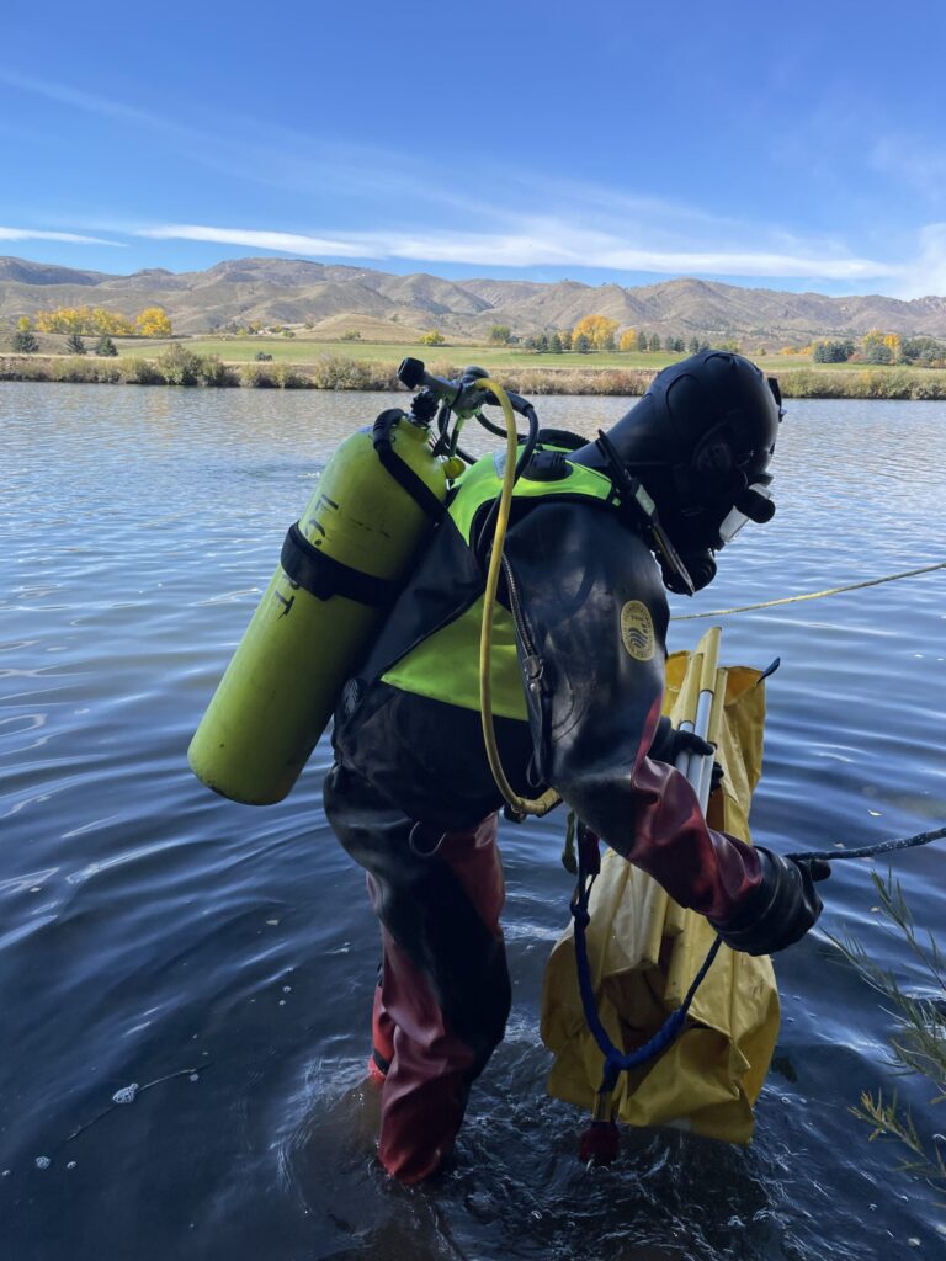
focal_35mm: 26
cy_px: 630
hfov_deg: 53.1
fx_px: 947
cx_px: 473
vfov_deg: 67.3
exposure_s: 1/1490
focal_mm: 4.2
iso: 32
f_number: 1.6
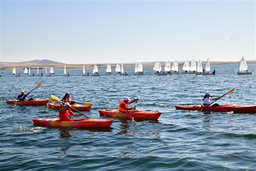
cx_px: 128
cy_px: 86
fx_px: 320
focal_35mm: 45
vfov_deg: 29.9
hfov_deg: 43.6
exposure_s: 1/400
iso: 800
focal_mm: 45
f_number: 22
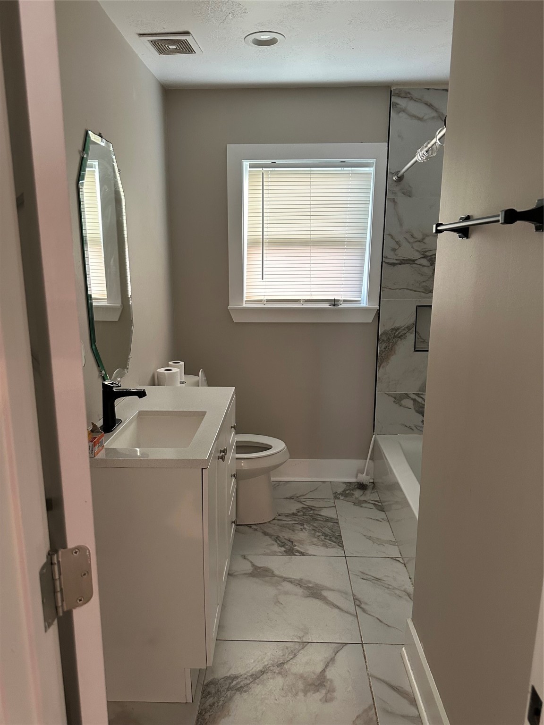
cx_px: 272
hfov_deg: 56.8
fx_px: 503
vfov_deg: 71.6
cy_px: 362
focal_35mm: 24
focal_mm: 6.86
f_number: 1.78
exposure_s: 1/60
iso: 320
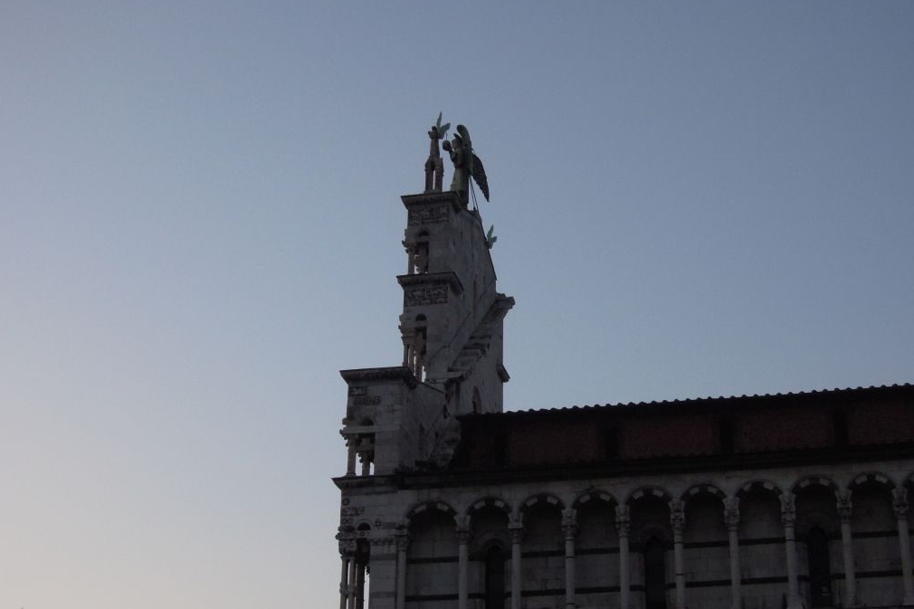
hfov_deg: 34.5
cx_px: 452
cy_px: 313
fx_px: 1472
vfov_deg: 23.4
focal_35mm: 58
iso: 400
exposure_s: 1/50
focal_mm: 9.9
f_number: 4
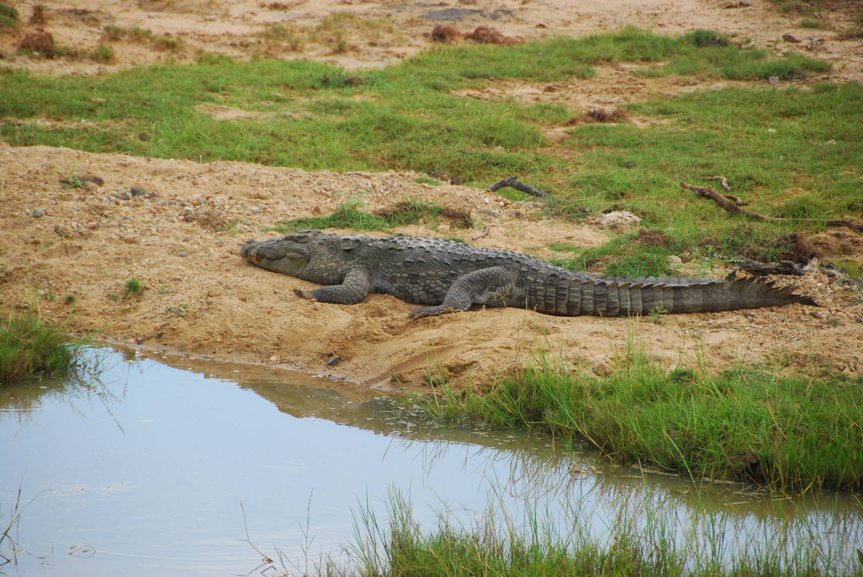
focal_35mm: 300
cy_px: 288
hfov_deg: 6.9
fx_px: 7200
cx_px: 432
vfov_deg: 4.6
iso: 400
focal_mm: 200
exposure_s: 1/250
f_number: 5.6
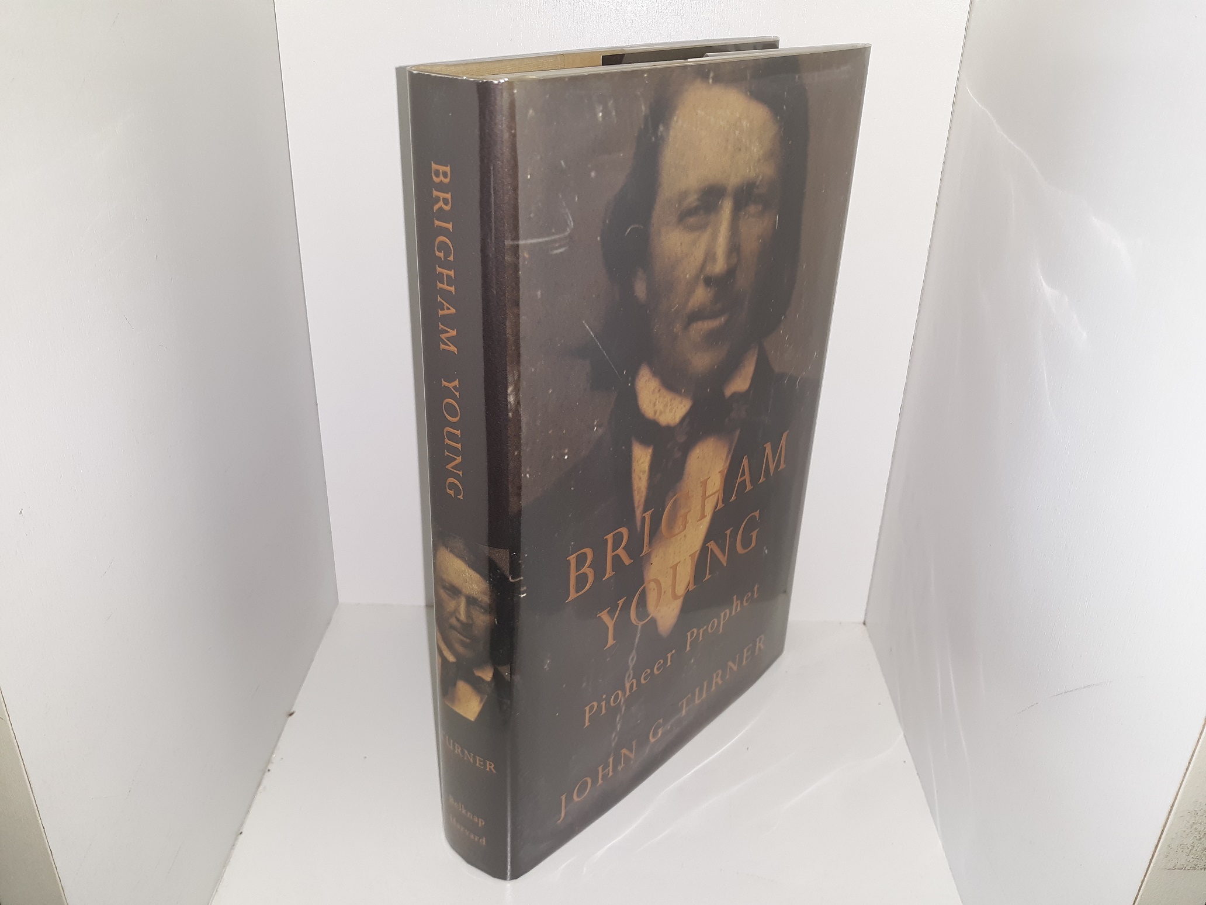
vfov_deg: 49.7
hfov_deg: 63.4
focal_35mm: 28
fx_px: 976
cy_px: 452
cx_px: 603
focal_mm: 3.7
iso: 50
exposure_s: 1/120
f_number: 1.7
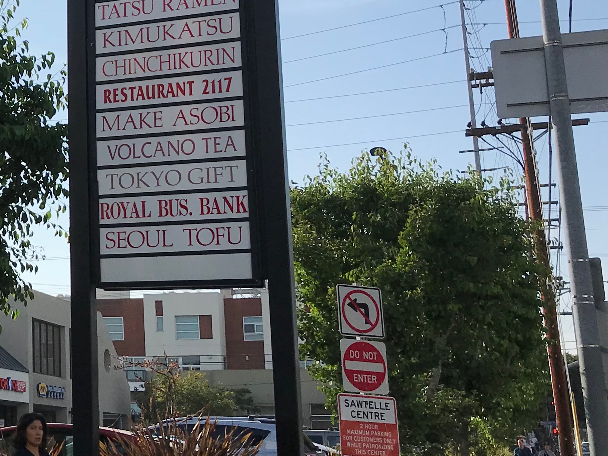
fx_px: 1230
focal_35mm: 70
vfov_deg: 20.8
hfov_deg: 25.2
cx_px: -104
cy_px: 113
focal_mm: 3.99
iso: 20
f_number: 1.8
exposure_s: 1/2994
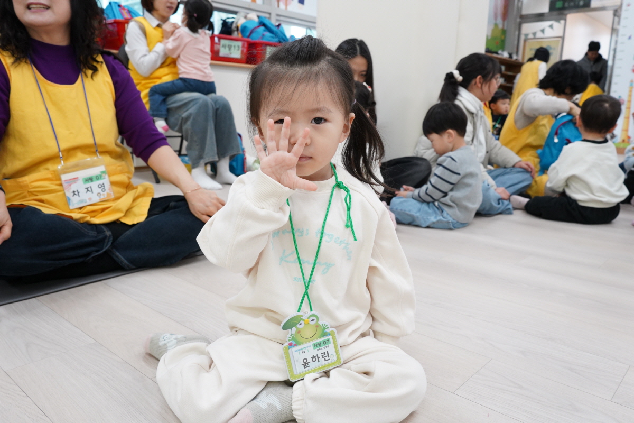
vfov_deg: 46.4
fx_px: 493
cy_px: 212
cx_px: 317
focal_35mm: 28
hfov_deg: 65.5
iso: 2500
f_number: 7.1
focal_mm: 28
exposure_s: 1/60
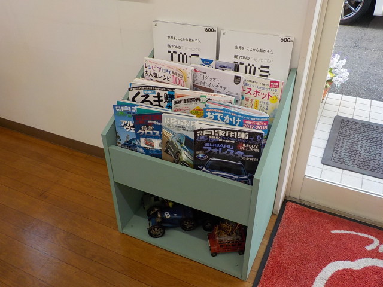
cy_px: 144
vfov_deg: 46.8
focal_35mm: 30
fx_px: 332
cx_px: 192
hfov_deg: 60.0
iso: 125
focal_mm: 4.1
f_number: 3.3
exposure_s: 1/100
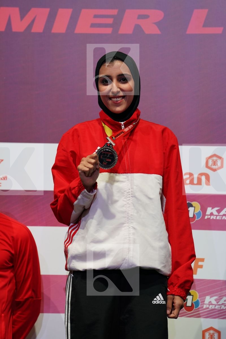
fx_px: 1883
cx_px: 113
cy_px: 170
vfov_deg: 10.3
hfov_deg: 6.9
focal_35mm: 200
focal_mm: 200
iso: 800
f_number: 3.5
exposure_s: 1/250
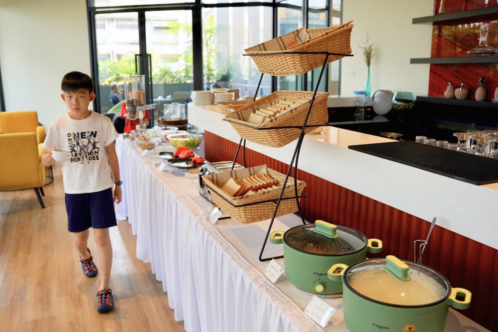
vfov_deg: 41.2
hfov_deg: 58.8
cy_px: 170
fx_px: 442
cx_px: 241
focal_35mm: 32
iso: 250
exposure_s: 1/160
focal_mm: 30.9
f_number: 4
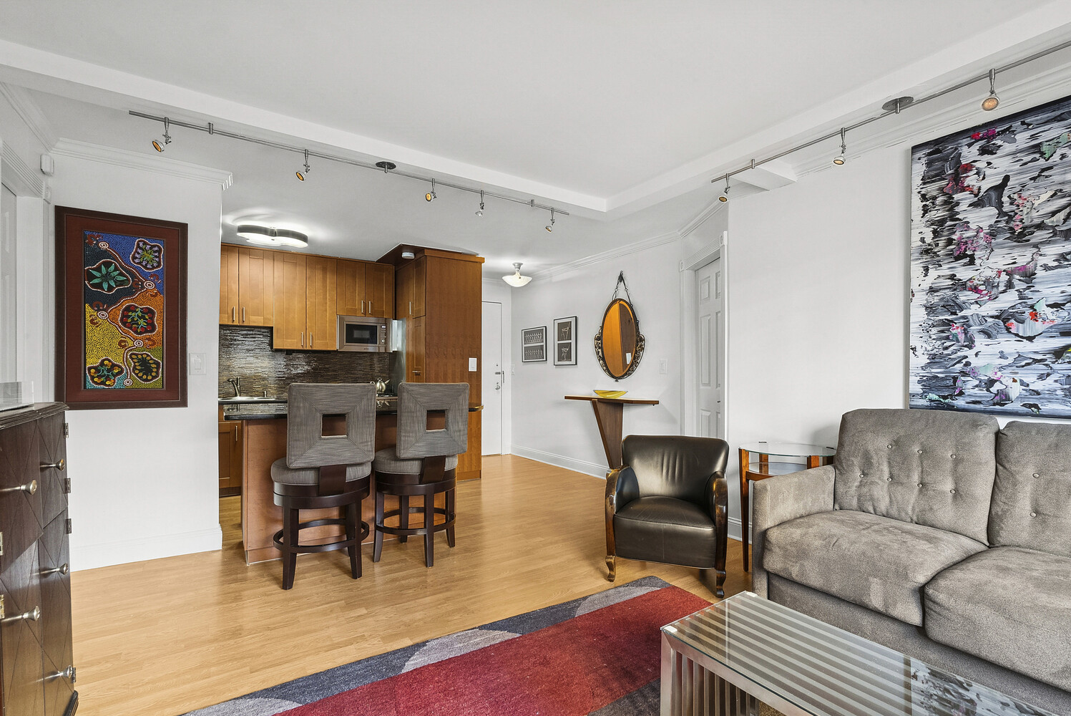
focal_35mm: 16
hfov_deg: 96.7
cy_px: 358
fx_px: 476
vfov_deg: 73.8
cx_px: 536
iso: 1600
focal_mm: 16
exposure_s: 1/3.33
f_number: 16
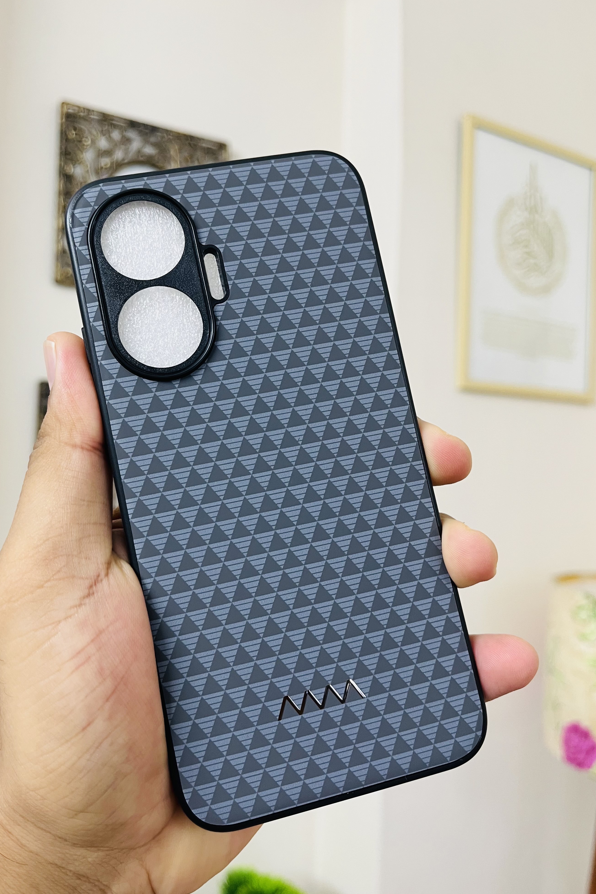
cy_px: 457
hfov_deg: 46.4
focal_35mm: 28
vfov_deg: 65.5
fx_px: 695
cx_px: 284
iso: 100
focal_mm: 5.1
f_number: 1.6
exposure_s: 1/50
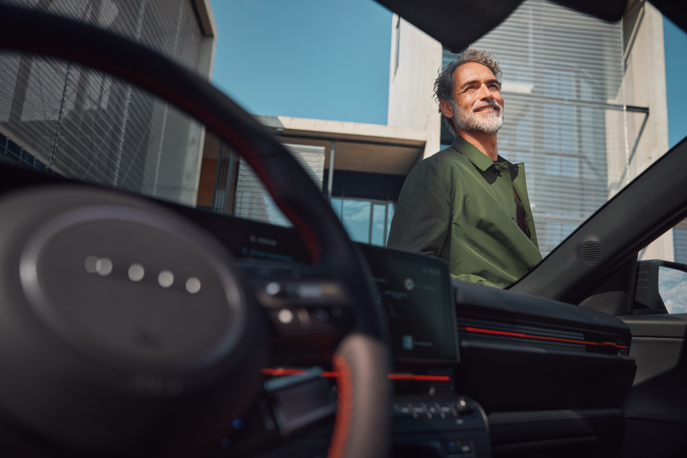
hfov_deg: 60.8
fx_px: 586
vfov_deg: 42.7
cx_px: 344
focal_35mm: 31
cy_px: 229
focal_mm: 30.7
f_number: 3.5
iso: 250
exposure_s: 1/2500
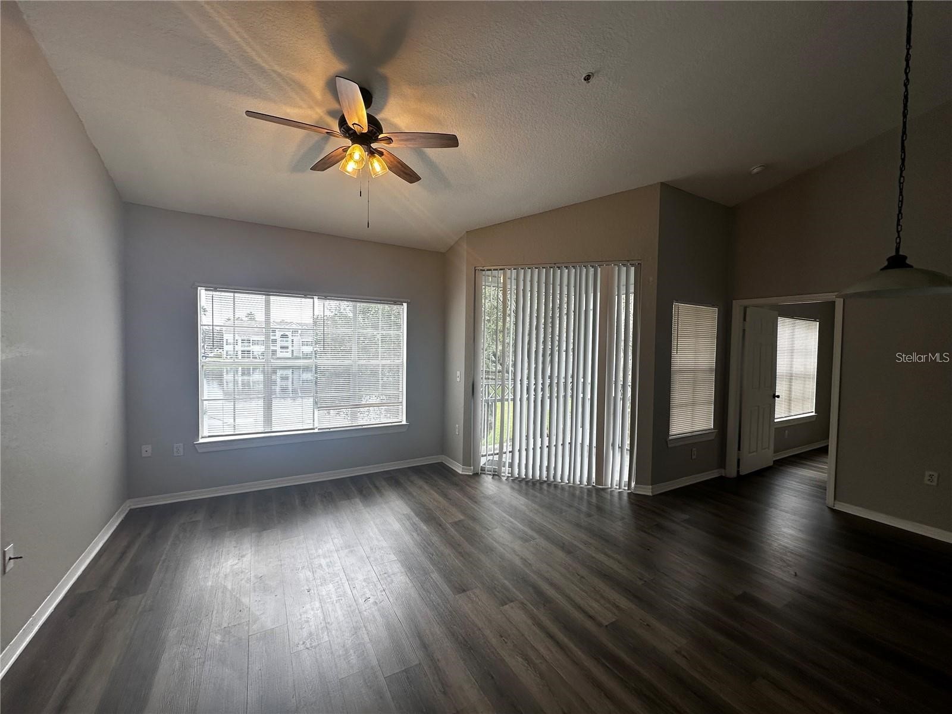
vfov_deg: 85.7
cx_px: 476
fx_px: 385
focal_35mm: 14
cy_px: 357
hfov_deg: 102.1
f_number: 2.2
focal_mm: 2.22
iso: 50
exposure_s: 1/120
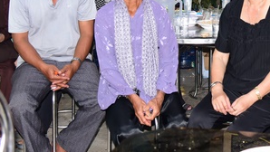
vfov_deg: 14.7
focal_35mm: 80
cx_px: 219
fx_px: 573
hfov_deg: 26.0
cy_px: -26
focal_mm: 35
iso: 1000
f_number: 4
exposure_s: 1/40
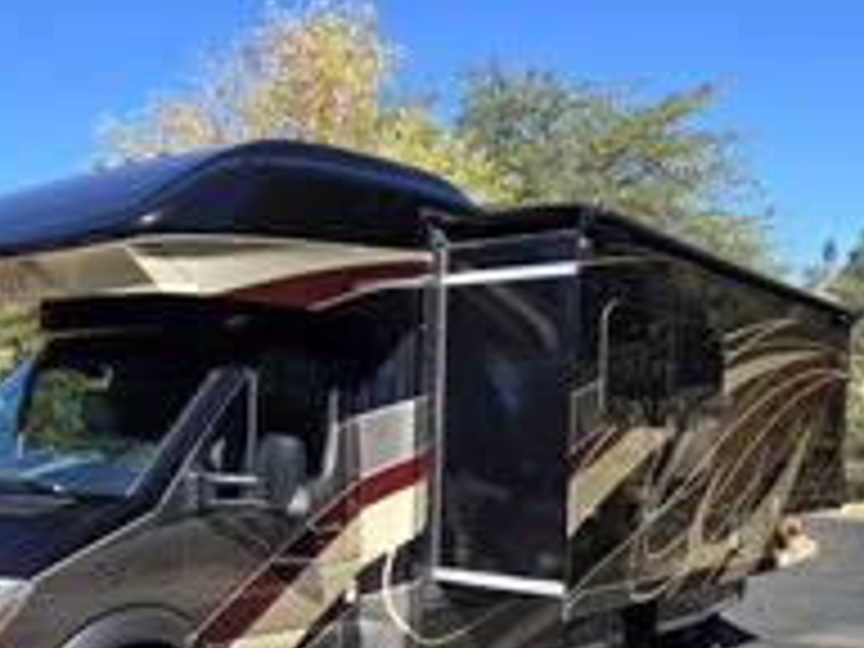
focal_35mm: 42
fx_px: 1048
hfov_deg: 44.7
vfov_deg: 33.9
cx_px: 374
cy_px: 448
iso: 25
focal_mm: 5.4
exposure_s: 1/1053
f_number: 1.8
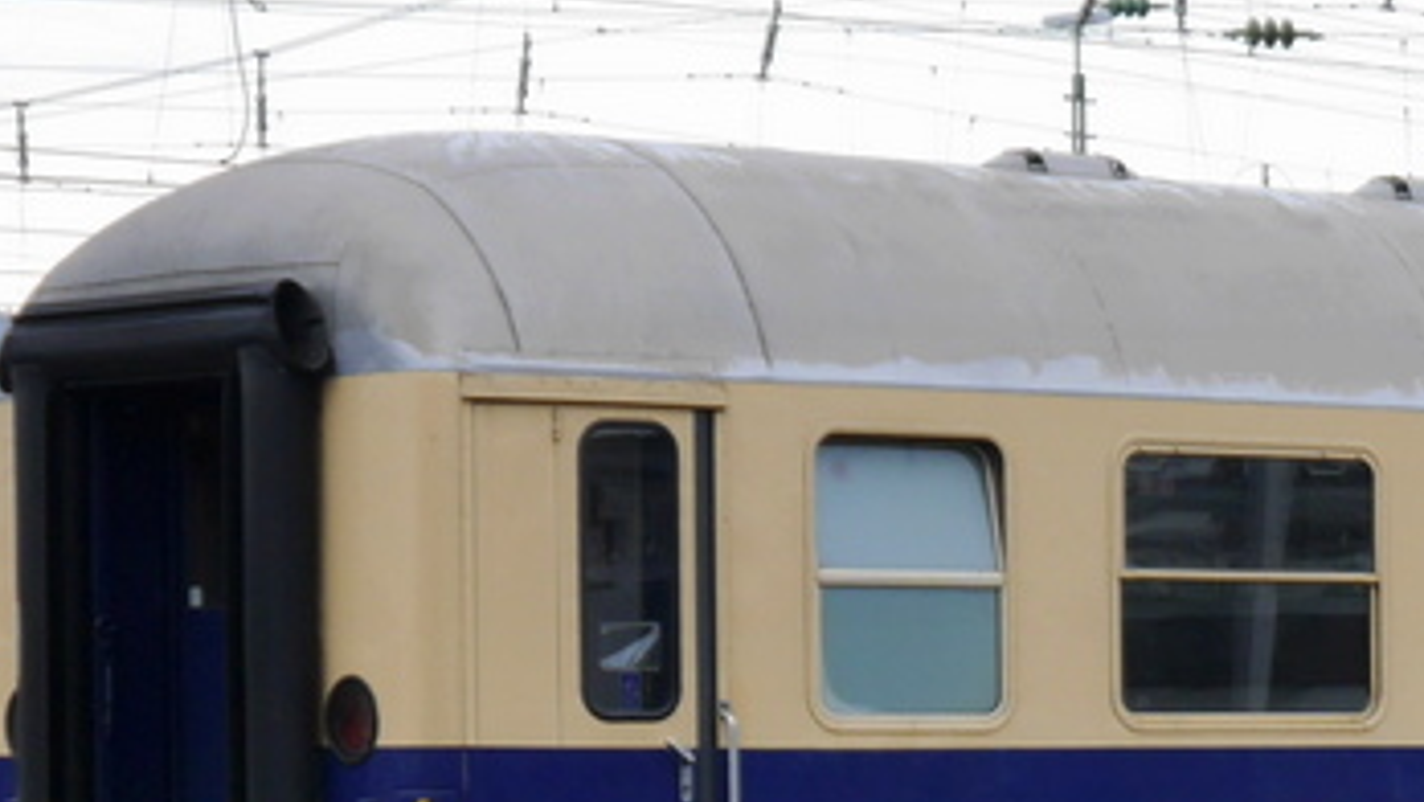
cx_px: 2140
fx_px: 7101
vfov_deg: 6.4
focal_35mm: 188
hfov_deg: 11.0
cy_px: 1002
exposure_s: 1/125
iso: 160
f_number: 5
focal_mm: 25
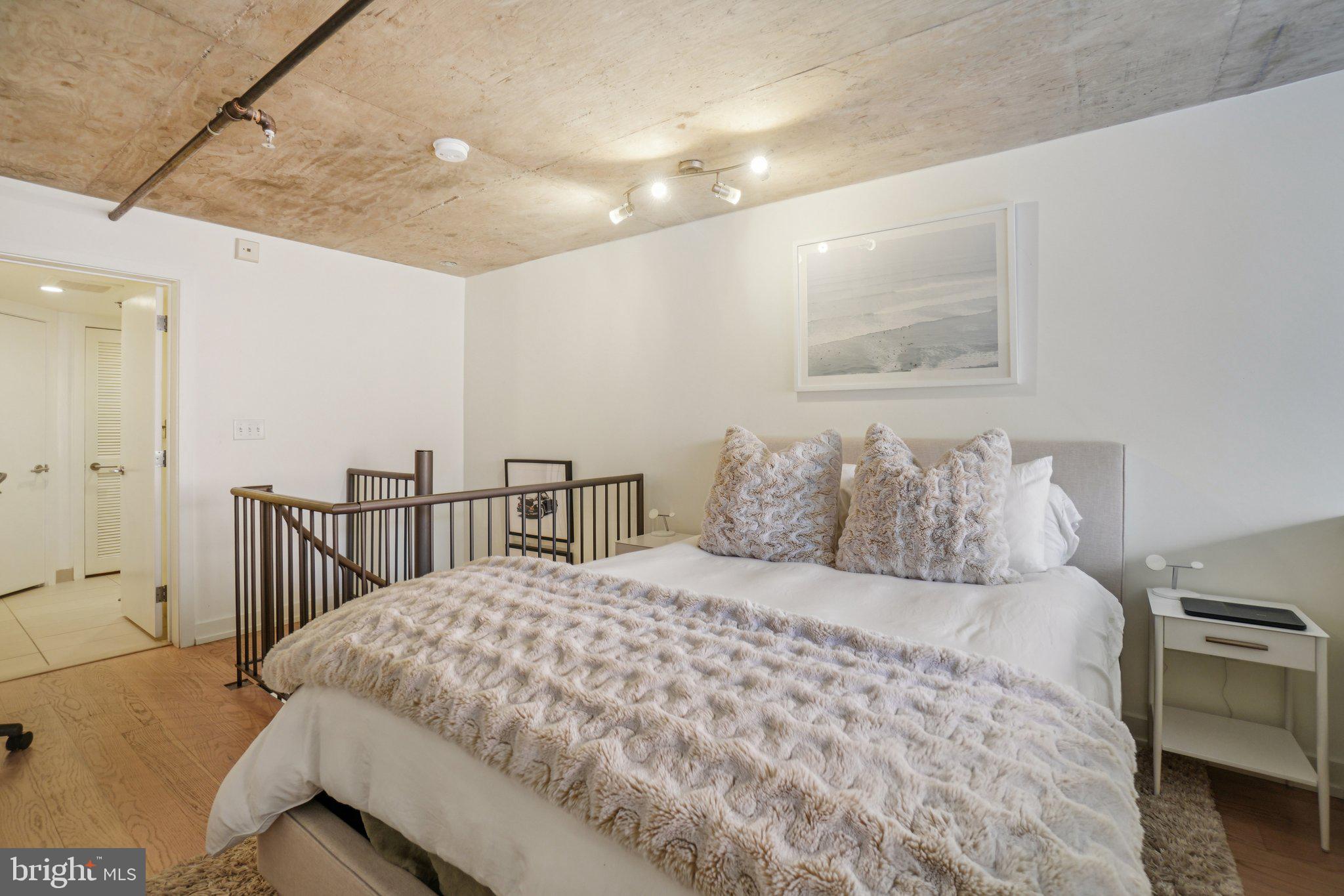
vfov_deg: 77.3
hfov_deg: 100.4
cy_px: 448
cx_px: 672
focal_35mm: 15
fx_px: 560
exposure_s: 1/5
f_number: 7.1
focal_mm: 10
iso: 100
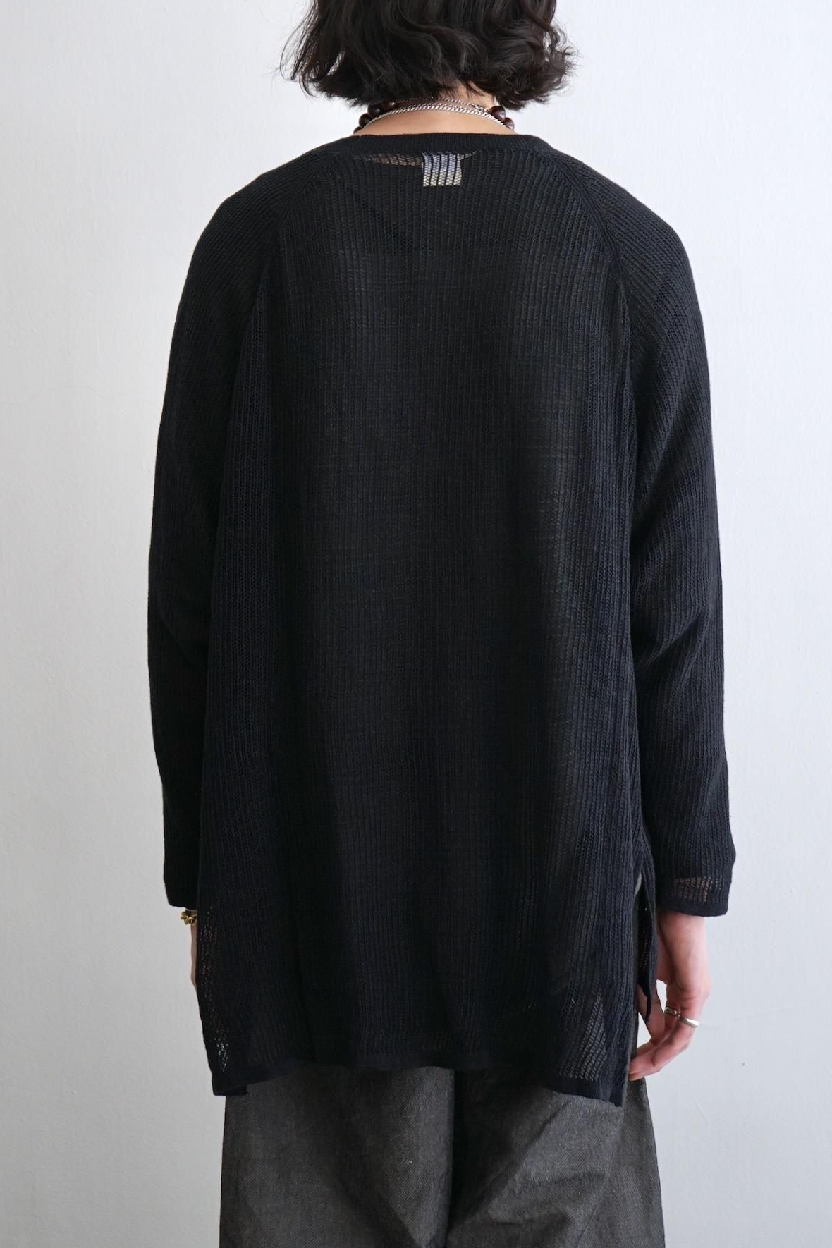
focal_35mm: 61
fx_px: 2115
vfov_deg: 32.9
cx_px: 415
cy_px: 631
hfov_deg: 22.3
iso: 640
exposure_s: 1/125
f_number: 5
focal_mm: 60
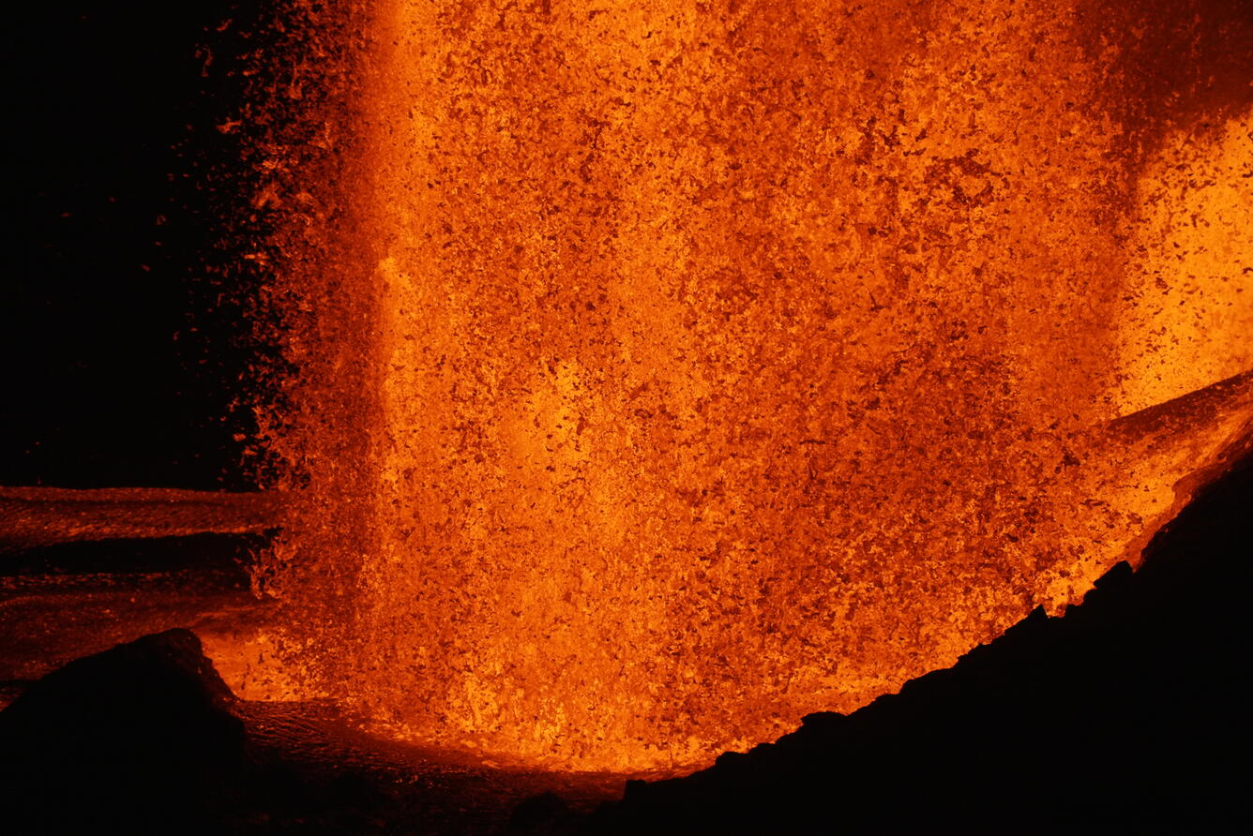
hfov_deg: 13.8
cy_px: 418
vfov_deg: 9.2
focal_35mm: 149
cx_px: 626
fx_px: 5188
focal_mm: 149
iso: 640
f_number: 6.3
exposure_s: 1/800
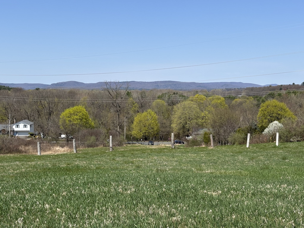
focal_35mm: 52
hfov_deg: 36.8
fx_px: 457
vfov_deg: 28.0
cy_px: 114
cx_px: 152
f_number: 1.6
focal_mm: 5.96
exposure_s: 1/3115
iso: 40
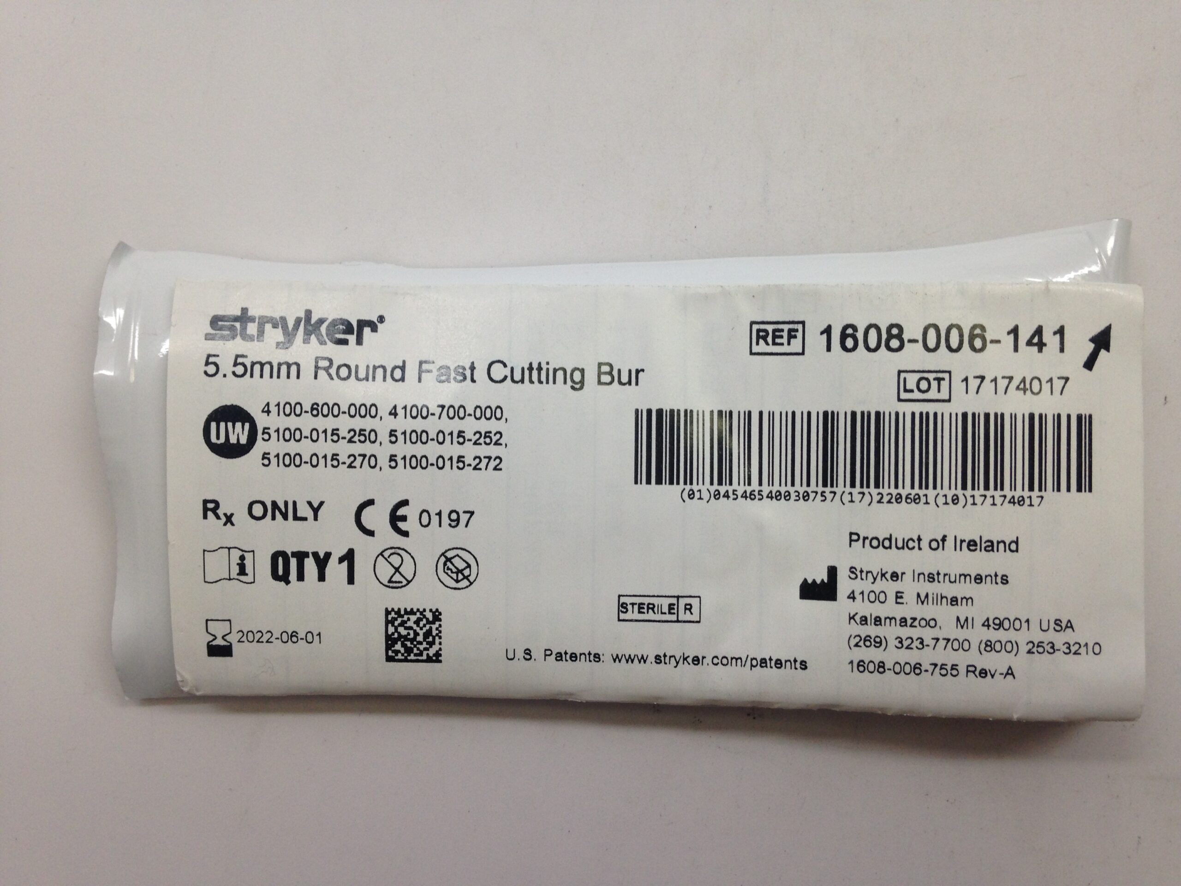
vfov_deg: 42.9
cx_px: 590
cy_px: 443
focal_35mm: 33
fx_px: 1126
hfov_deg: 55.4
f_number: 2.4
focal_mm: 4.12
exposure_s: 1/60
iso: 64
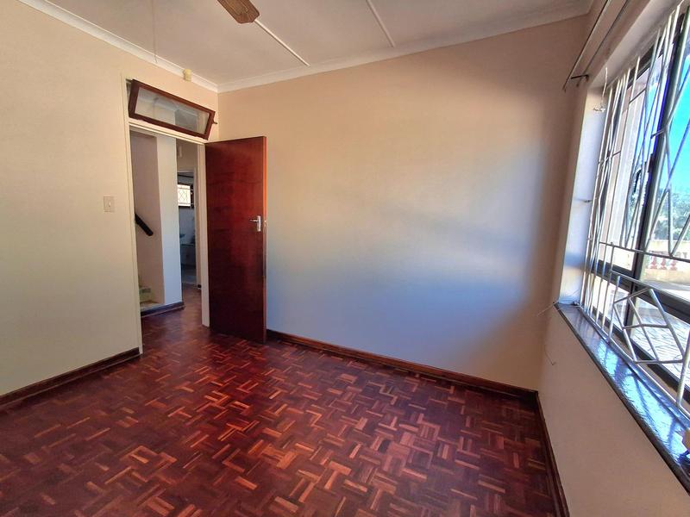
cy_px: 258
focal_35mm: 16
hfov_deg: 94.5
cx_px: 345
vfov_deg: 78.1
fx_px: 319
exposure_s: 1/120
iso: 40
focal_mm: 1.64
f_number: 2.2
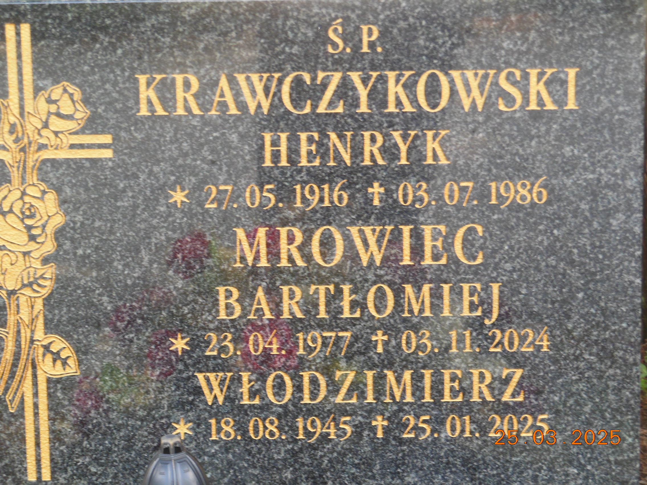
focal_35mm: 111
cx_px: 324
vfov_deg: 13.3
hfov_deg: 17.7
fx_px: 2075
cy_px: 242
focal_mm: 19.7
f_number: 4.8
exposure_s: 1/60
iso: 200
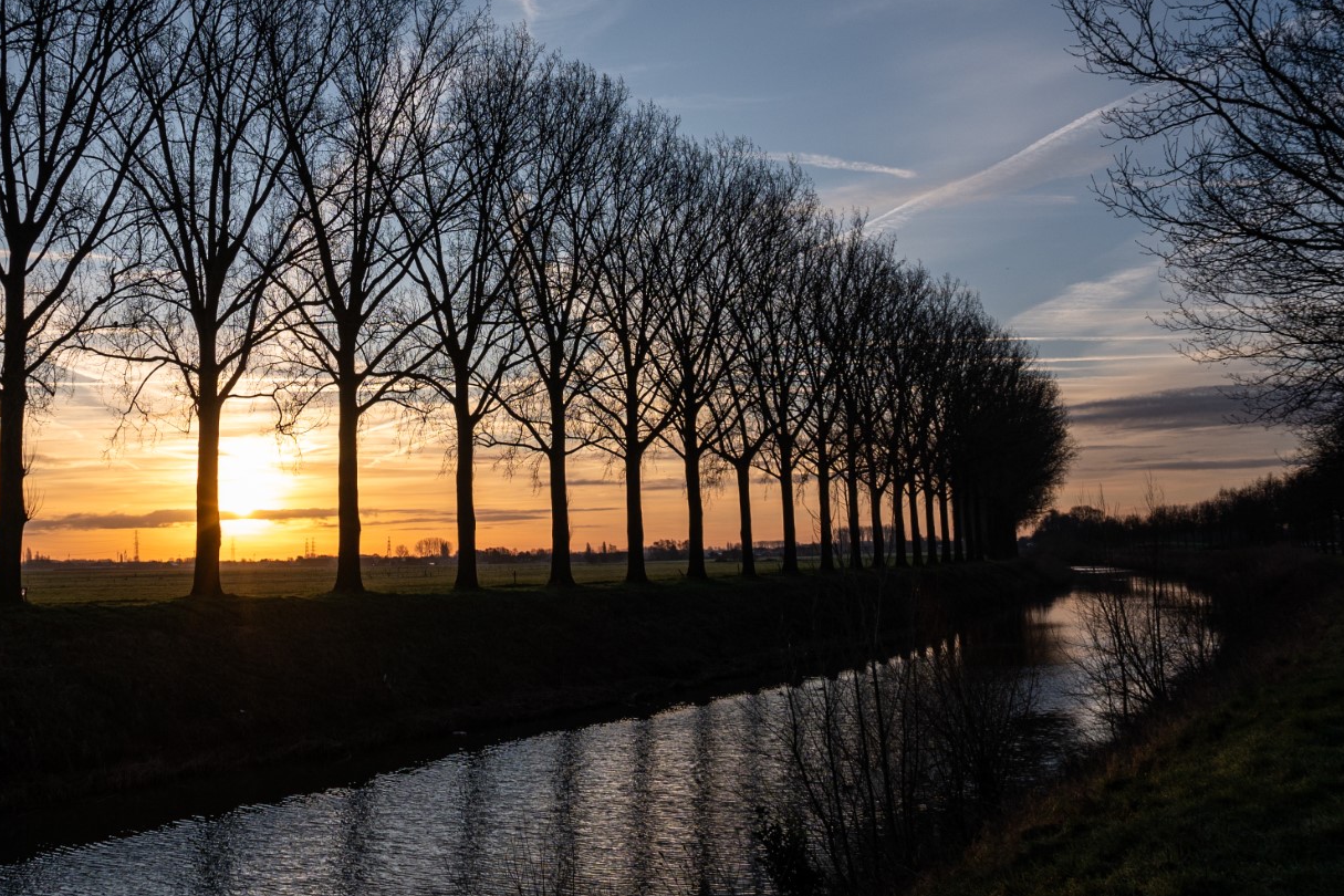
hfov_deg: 52.7
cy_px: 360
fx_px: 1344
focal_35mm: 36
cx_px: 533
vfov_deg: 36.7
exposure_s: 1/640
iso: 160
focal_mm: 18
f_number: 7.1
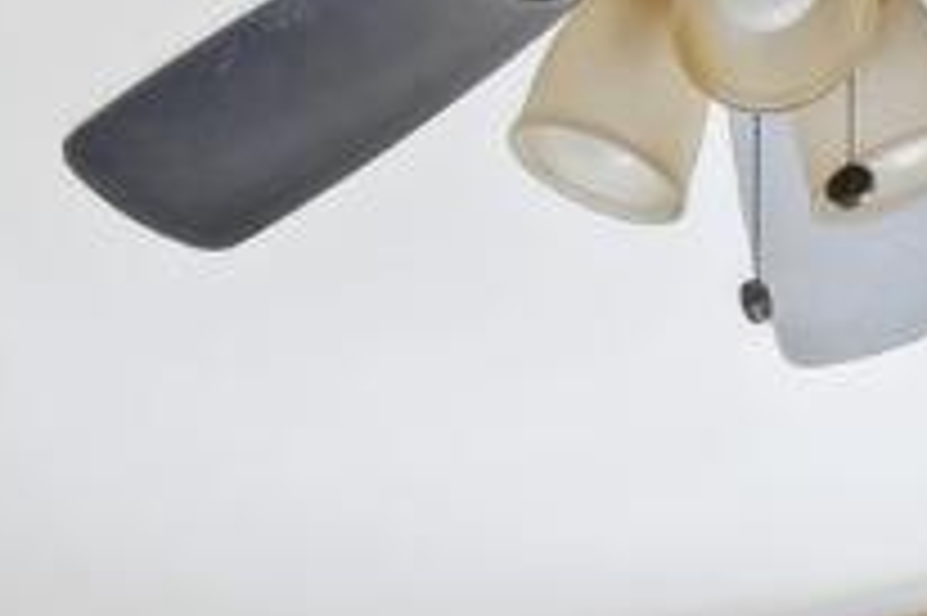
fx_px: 2624
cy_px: 1666
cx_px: 585
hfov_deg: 20.0
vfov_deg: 10.6
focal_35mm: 102
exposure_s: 1/50
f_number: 8
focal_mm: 14
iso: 800
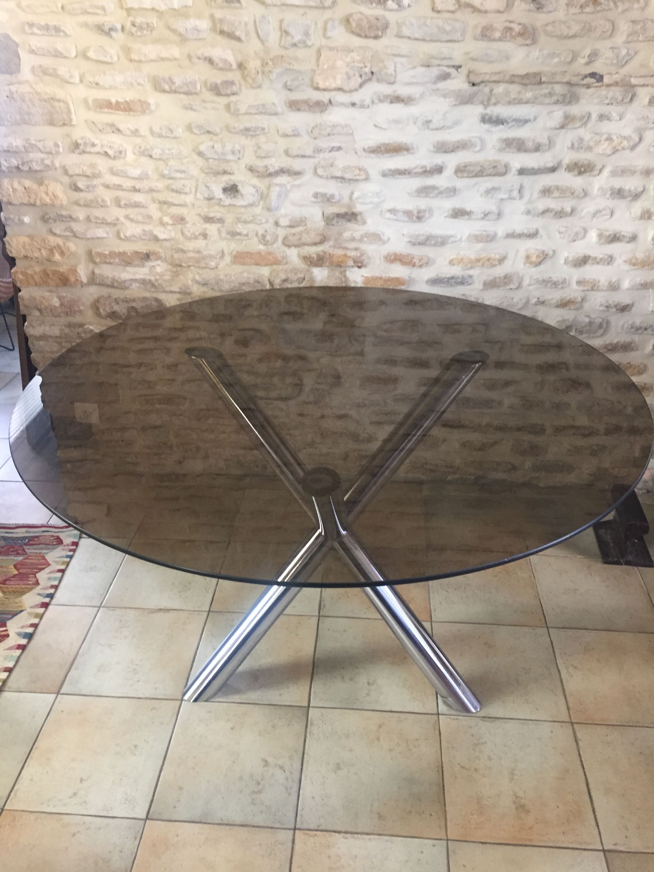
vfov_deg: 61.7
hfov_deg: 48.2
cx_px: 327
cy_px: 436
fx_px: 731
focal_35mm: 29
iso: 200
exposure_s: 1/33
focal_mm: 4.15
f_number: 2.2
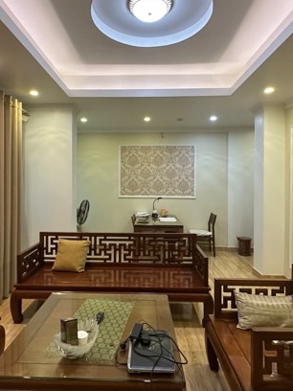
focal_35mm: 24
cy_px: 184
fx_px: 271
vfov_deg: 71.5
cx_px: 134
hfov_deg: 56.7
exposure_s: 1/50
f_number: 2.2
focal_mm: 2.22
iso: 200
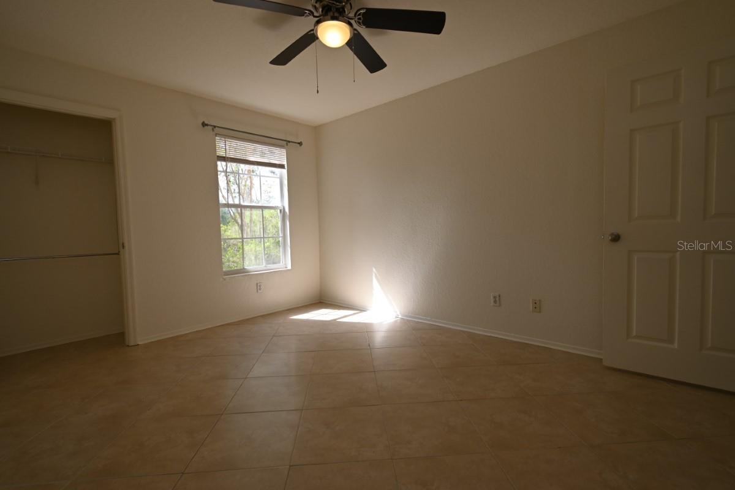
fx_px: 306
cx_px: 368
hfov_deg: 100.4
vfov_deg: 77.3
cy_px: 245
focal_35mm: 15
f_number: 5.6
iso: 200
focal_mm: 10
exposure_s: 1/125
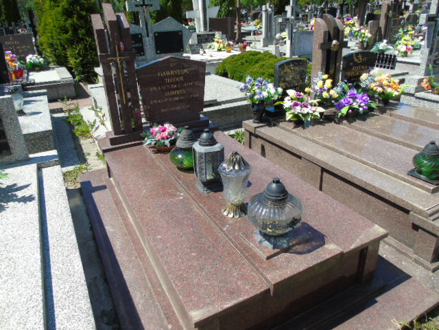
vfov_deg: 54.9
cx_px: 220
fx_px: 317
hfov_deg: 69.4
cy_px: 165
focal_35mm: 25
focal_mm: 4.4
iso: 80
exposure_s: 1/640
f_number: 3.4
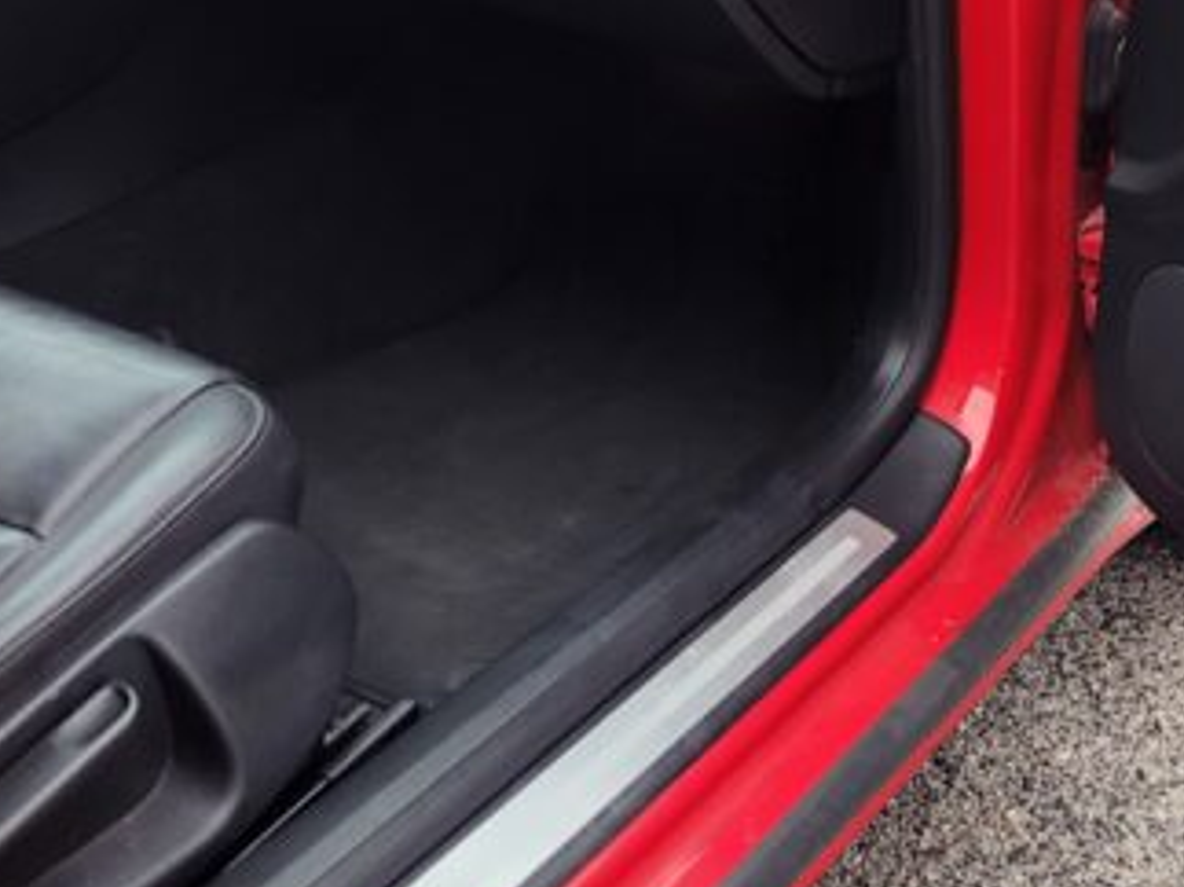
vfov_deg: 19.9
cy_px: 172
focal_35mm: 73
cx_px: 1232
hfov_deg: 25.2
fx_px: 2496
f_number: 1.8
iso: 160
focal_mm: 5.4
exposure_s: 1/180
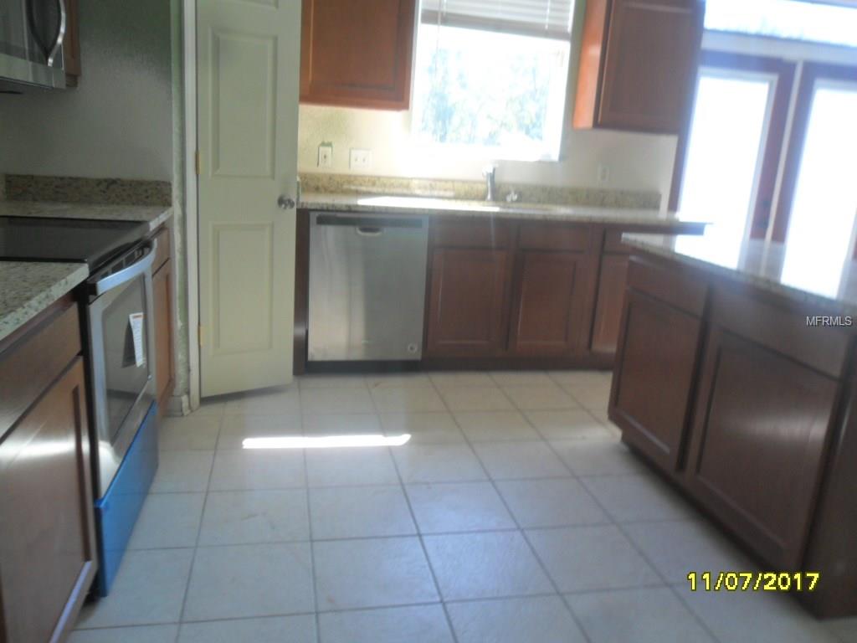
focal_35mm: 27
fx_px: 668
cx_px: 428
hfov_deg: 65.3
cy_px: 322
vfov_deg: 51.4
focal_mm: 4.9
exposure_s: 1/30
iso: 100
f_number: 3.5
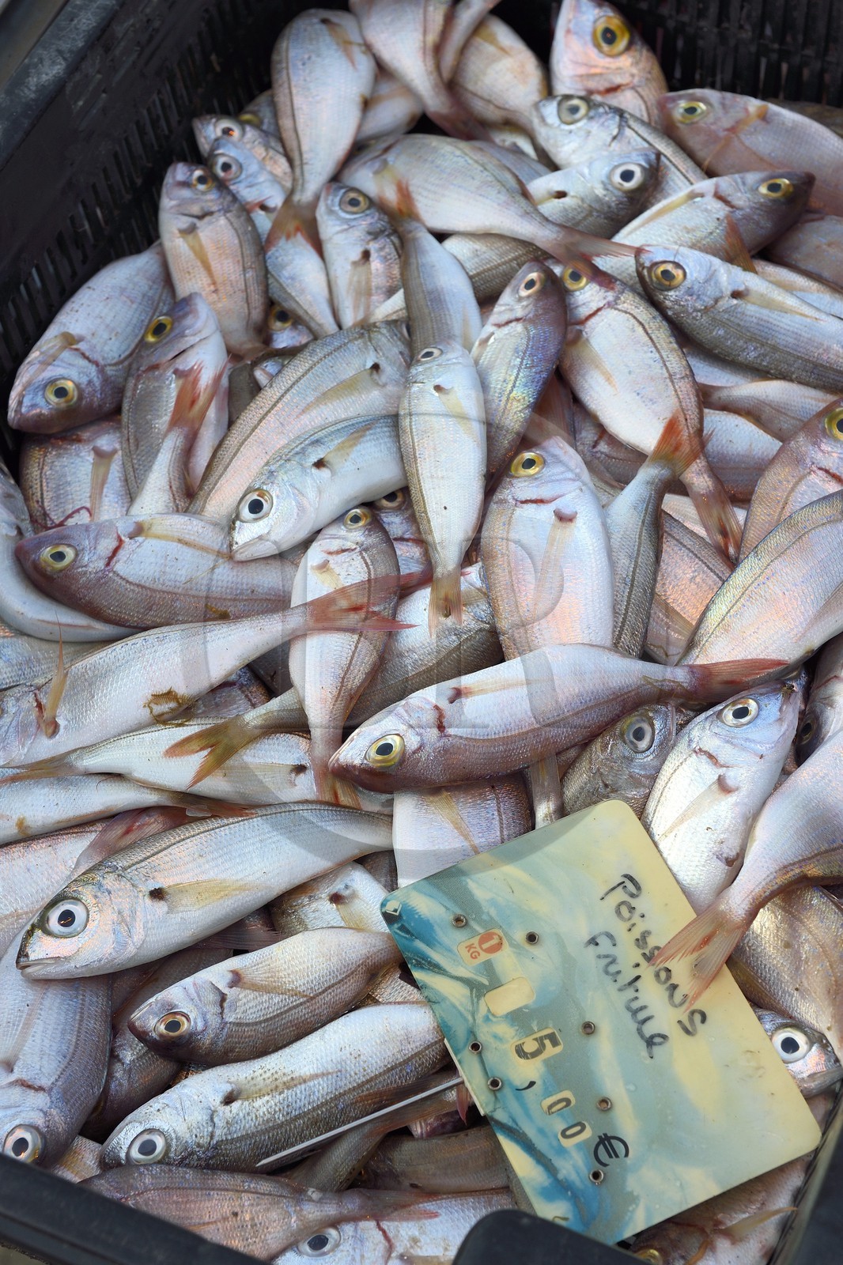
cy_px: 632
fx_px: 2460
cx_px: 422
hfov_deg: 19.4
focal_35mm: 70
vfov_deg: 28.8
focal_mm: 70
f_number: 13
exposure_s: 1/100
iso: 400
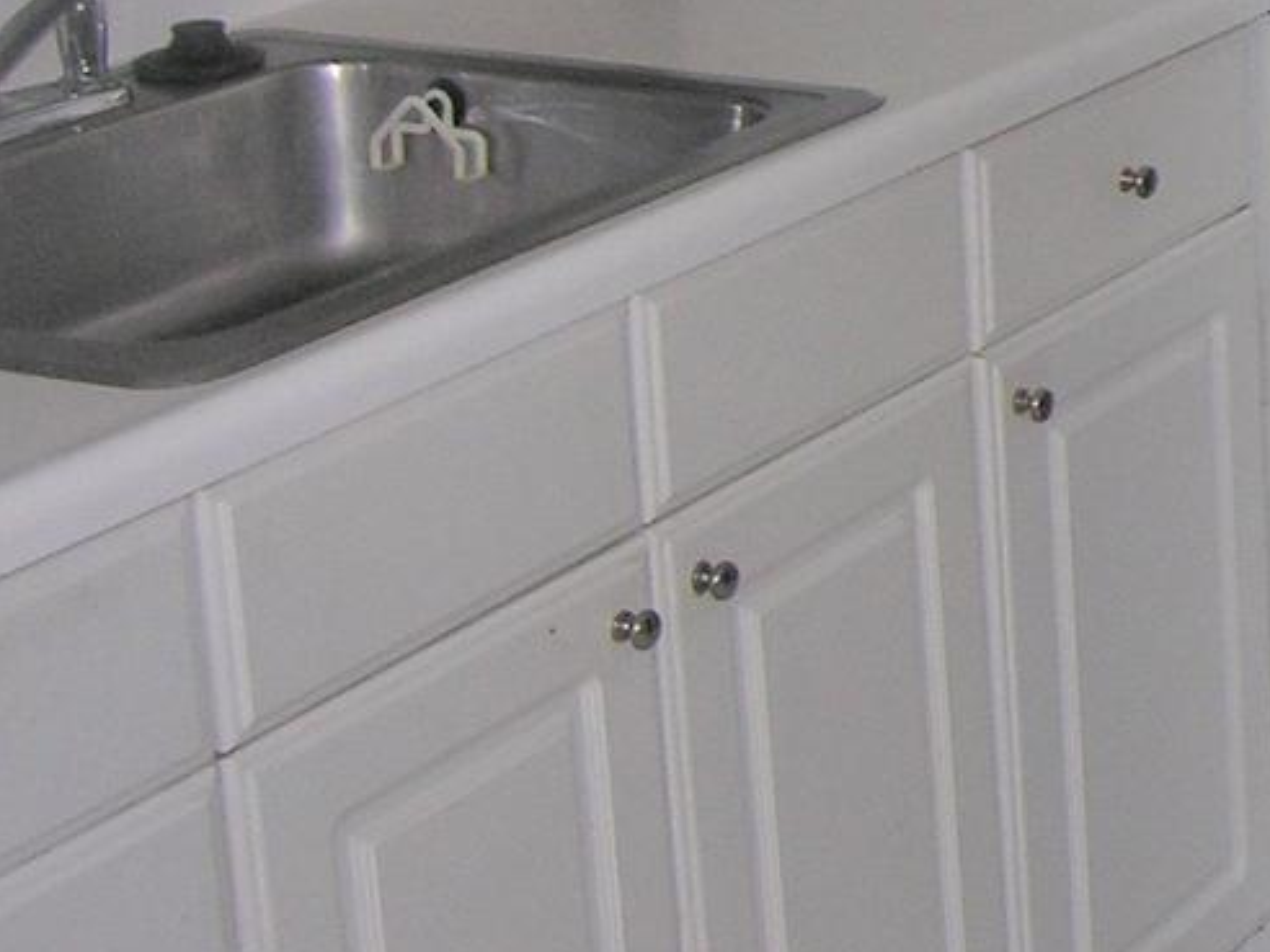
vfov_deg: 14.4
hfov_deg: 16.6
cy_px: -134
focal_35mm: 100
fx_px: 3669
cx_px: 2225
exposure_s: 1/60.1
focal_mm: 6.1
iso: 50
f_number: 2.6
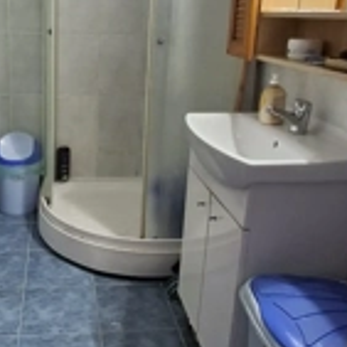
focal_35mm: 40
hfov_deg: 41.1
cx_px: 103
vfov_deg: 41.6
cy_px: 135
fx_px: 454
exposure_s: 1/50
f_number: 2.2
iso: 160
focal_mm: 1.64
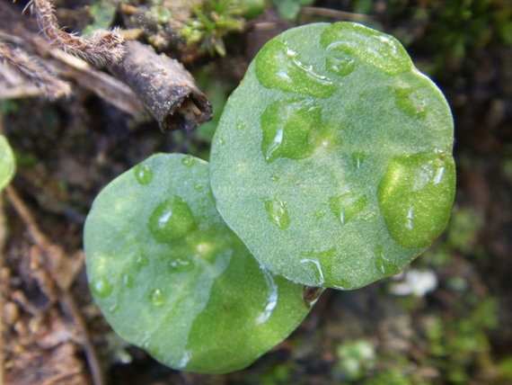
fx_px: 577
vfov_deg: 36.8
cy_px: 192
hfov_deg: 47.8
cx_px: 256
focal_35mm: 39
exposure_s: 1/8
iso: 63
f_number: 3.5
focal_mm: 6.6
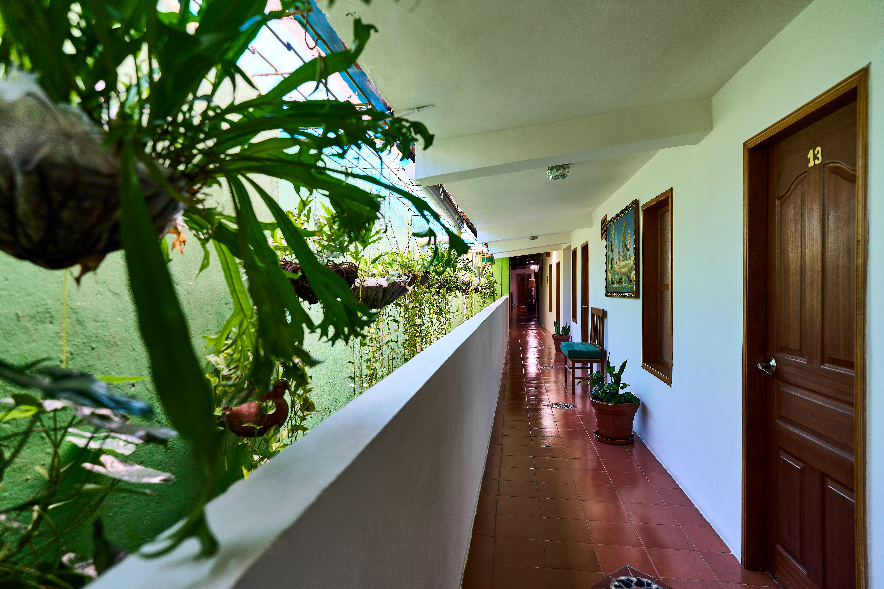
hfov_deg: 84.0
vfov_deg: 61.9
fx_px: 491
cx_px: 442
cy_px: 294
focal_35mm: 20
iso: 100
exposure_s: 1/30
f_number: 2.8
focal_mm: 20
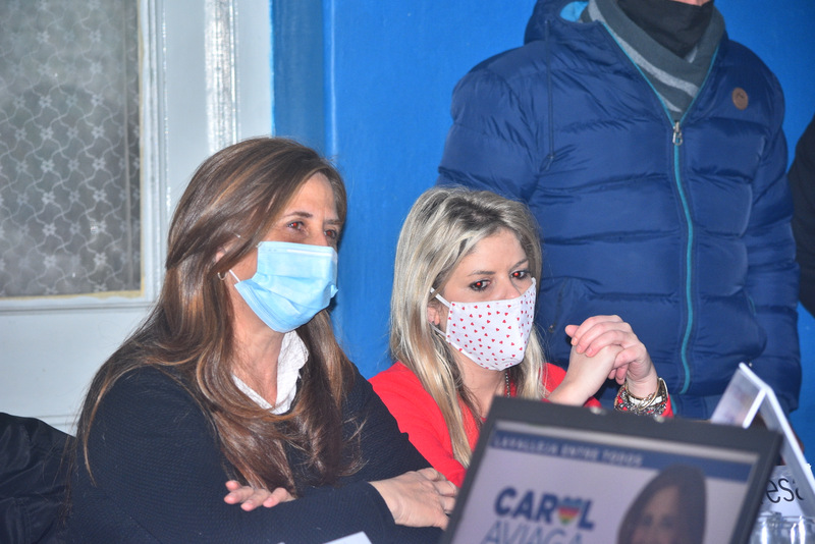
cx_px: 408
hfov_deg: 11.4
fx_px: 4076
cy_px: 272
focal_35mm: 180
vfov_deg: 7.6
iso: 640
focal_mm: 120
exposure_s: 1/100
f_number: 5
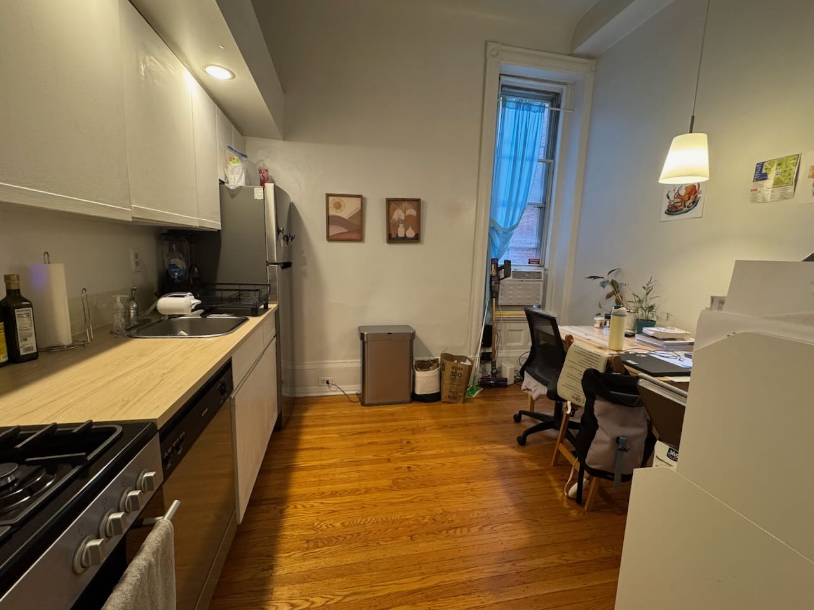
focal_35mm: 14
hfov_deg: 102.1
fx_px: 329
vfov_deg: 85.7
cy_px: 305
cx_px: 407
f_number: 2.2
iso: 250
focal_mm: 2.22
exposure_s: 1/60
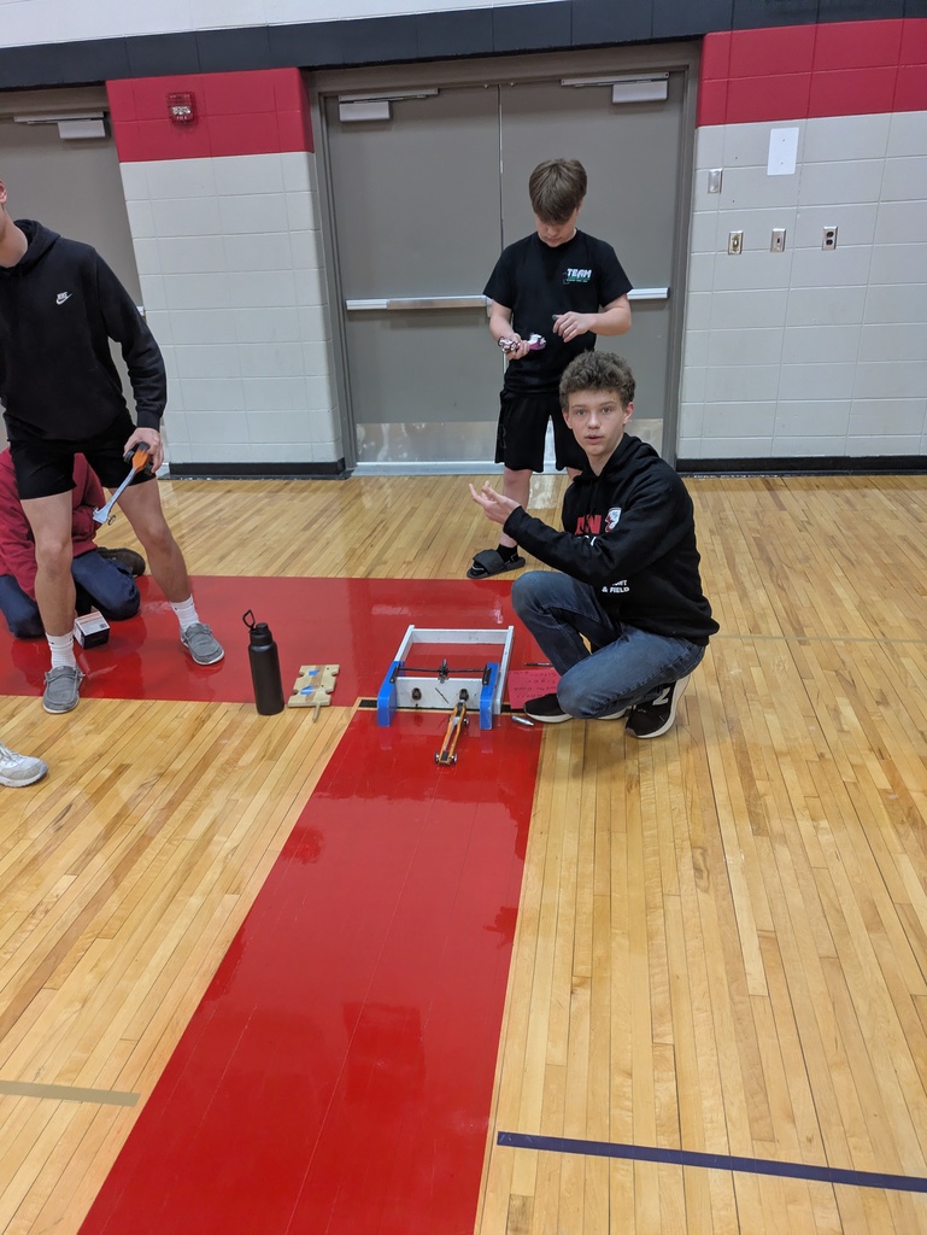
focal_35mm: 25
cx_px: 464
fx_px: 892
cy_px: 618
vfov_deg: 69.4
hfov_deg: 54.9
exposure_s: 1/120
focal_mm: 5.43
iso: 496
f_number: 1.89
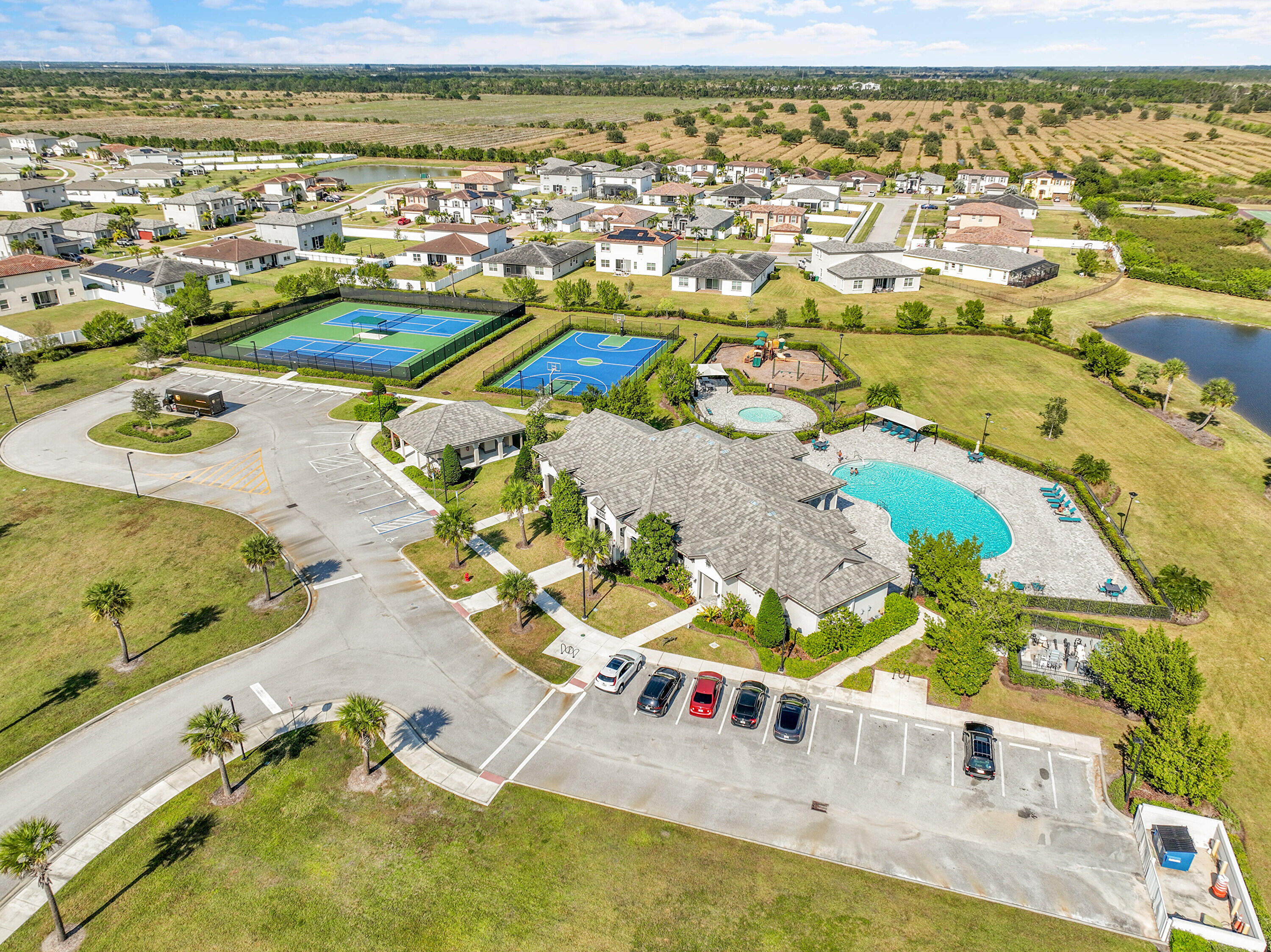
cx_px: 636
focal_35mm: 24
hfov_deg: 71.6
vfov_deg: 56.8
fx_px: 881
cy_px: 476
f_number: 2.8
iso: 100
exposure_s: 1/2000
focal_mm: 12.29
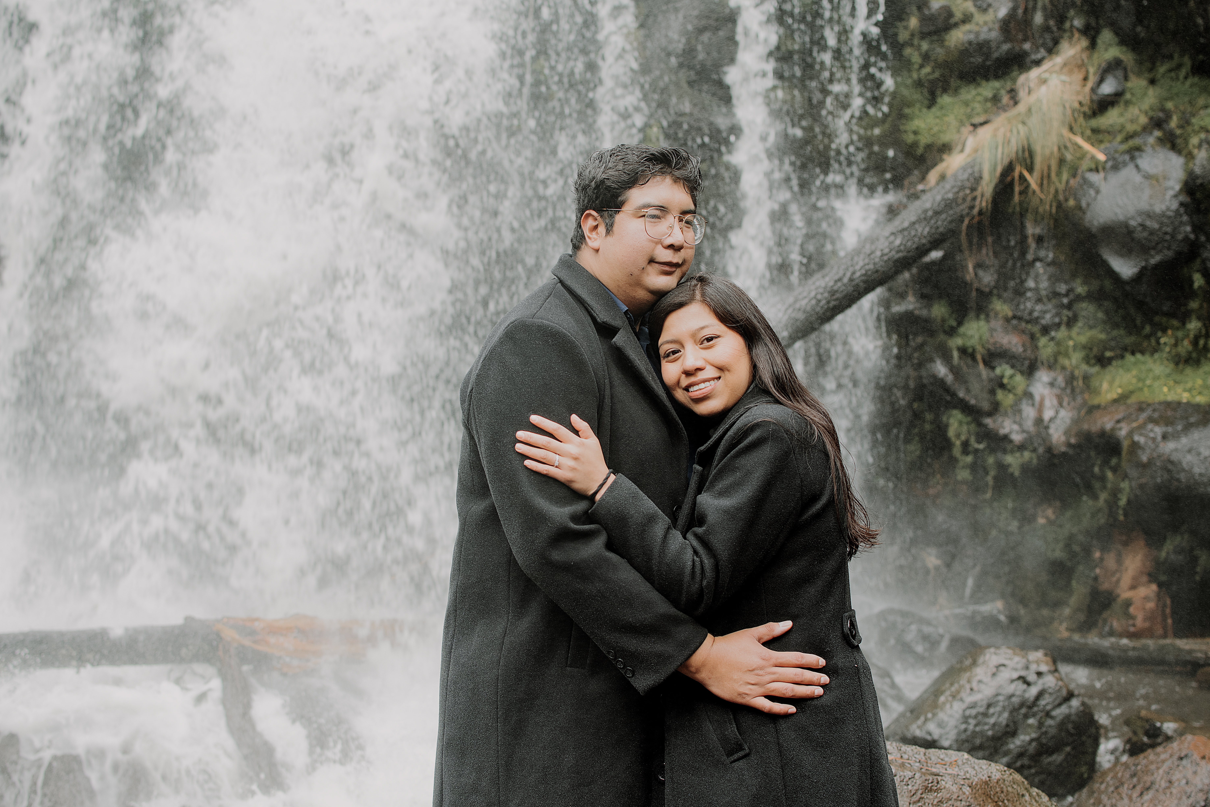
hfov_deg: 37.9
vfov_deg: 25.8
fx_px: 1764
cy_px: 404
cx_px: 605
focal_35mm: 52
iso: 100
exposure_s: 1/200
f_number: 3.2
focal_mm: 35
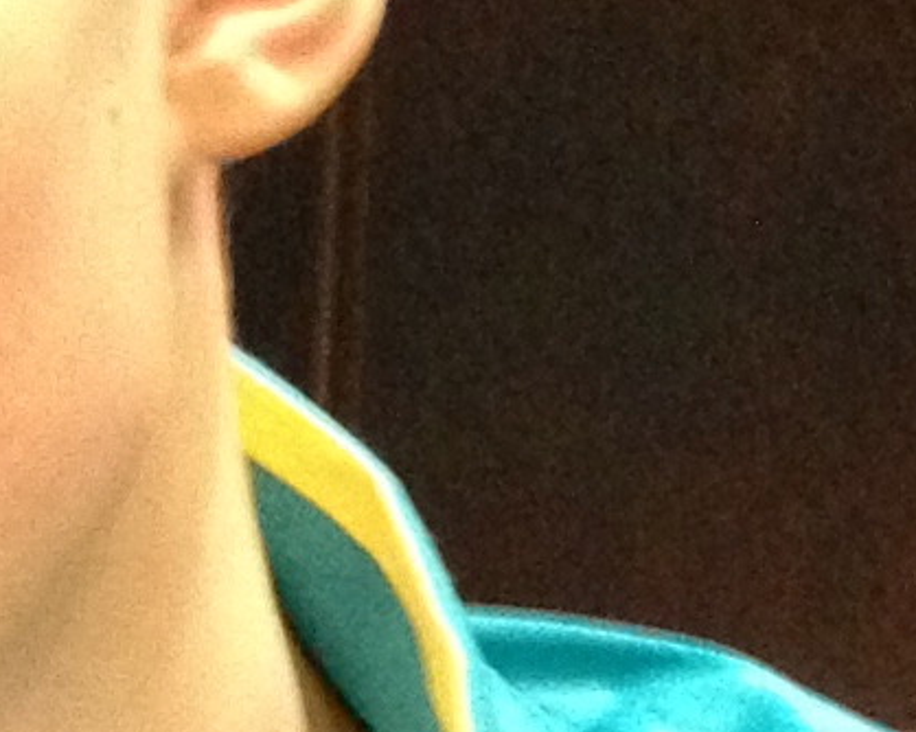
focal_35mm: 267
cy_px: 449
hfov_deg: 7.2
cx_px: -234
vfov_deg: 5.8
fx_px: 7235
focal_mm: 4.28
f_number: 2.4
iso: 500
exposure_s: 1/15
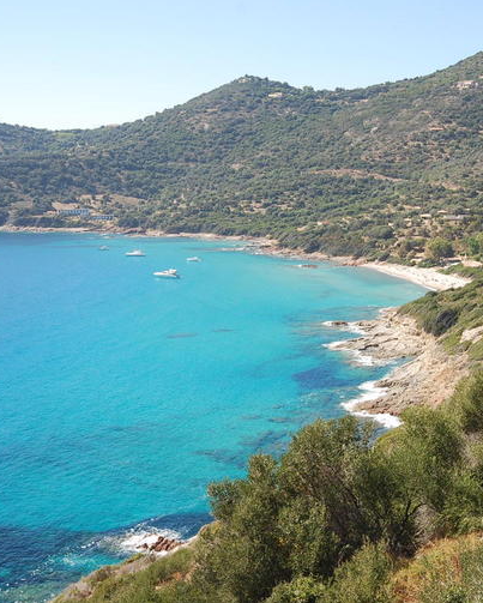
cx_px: 324
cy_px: 301
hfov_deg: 29.5
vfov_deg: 36.6
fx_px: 910
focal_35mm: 51
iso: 200
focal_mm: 24
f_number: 9
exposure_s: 1/160
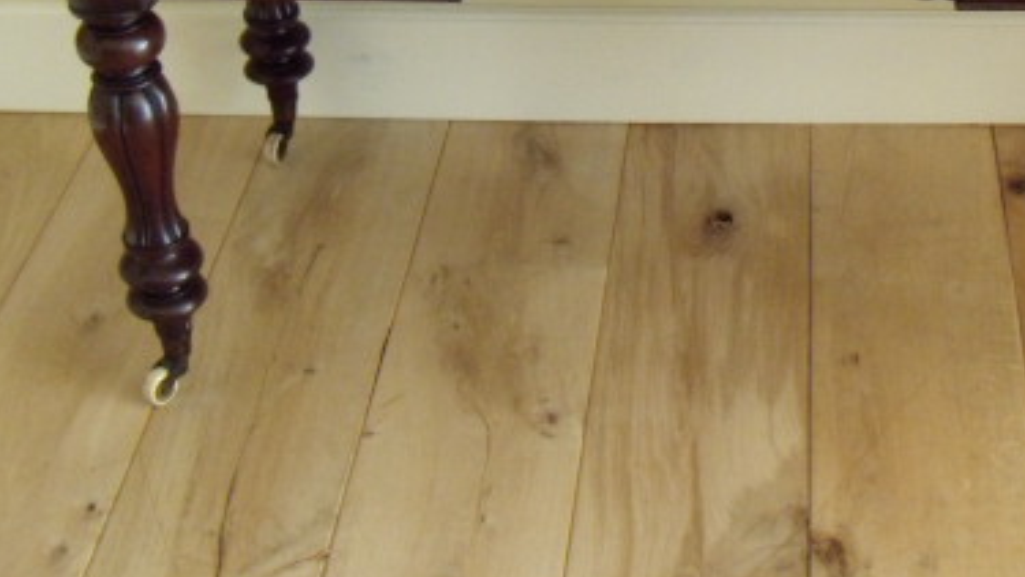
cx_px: 776
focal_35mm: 67
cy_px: -3
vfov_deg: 17.6
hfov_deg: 30.9
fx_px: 1821
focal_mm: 6.4
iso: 400
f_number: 3.6
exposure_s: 1/8
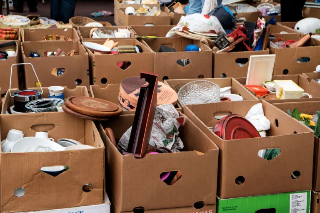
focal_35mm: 75
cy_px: 106
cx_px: 160
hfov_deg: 27.0
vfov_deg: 18.2
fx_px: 667
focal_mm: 50
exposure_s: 1/160
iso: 100
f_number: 6.3
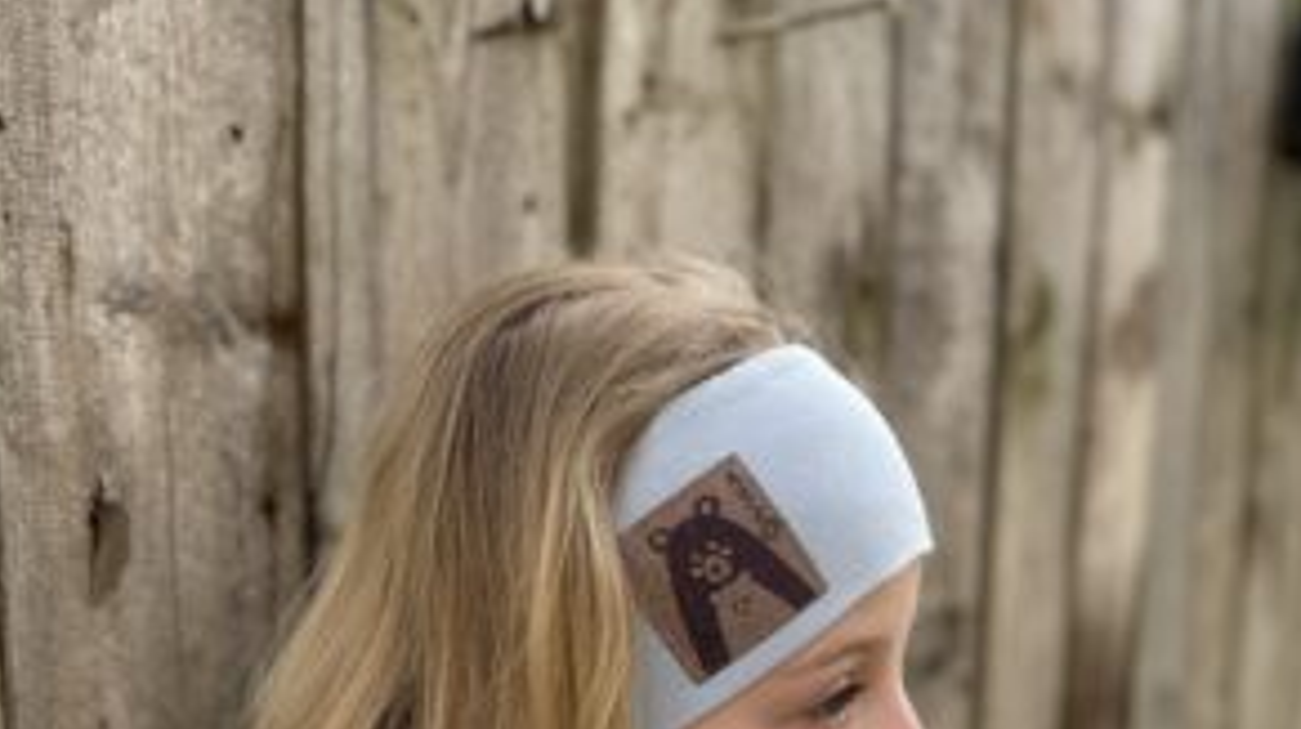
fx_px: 1241
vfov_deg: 31.5
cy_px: 631
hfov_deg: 55.3
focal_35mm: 36
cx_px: 657
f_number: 1.78
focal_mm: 6.76
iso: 80
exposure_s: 1/796
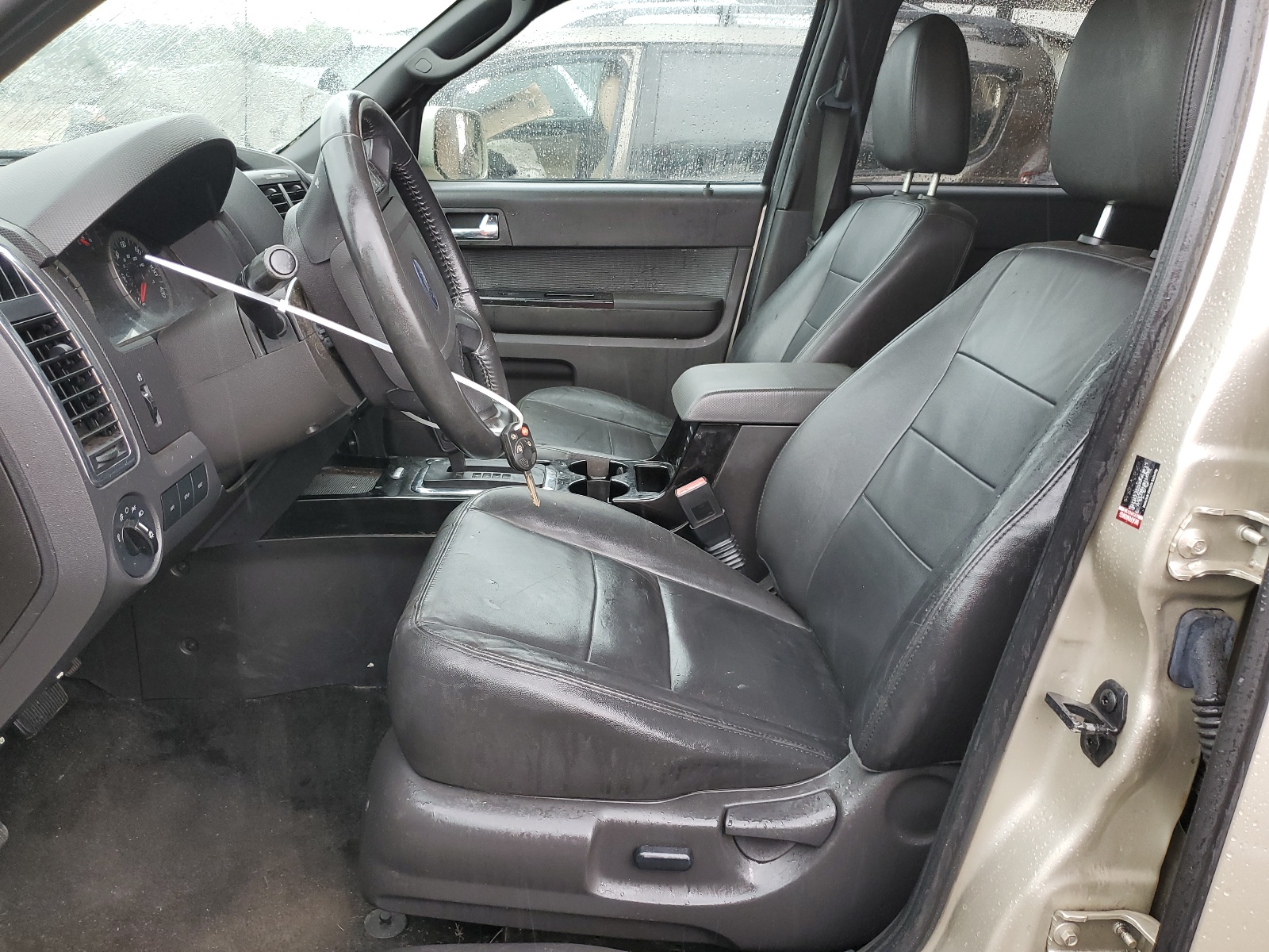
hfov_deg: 67.3
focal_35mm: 26
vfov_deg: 53.1
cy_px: 476
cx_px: 634
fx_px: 953
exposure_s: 1/60.2
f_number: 1.5
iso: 67
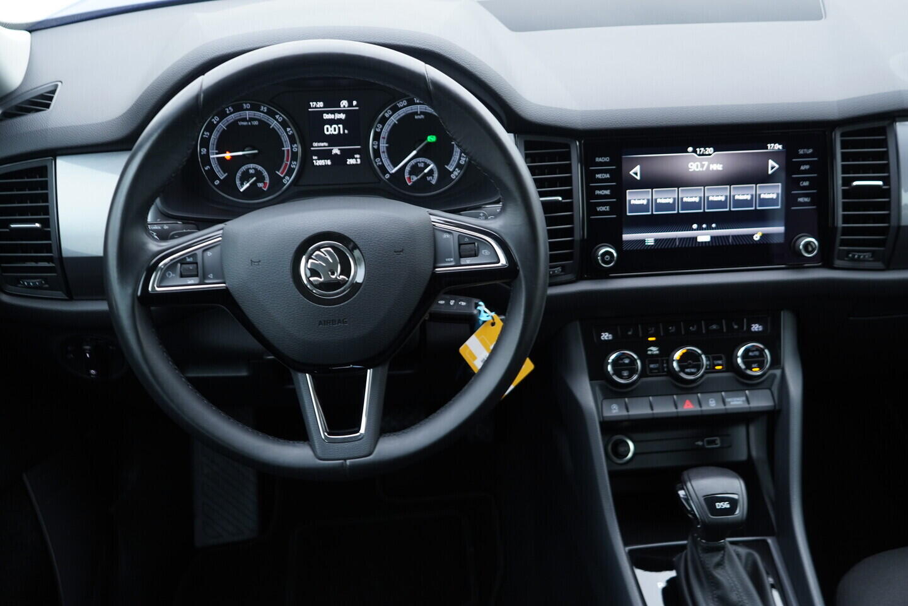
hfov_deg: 53.1
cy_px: 303
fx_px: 908
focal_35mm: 36
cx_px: 454
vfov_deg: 36.9
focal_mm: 24
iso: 320
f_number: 2.8
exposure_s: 1/40
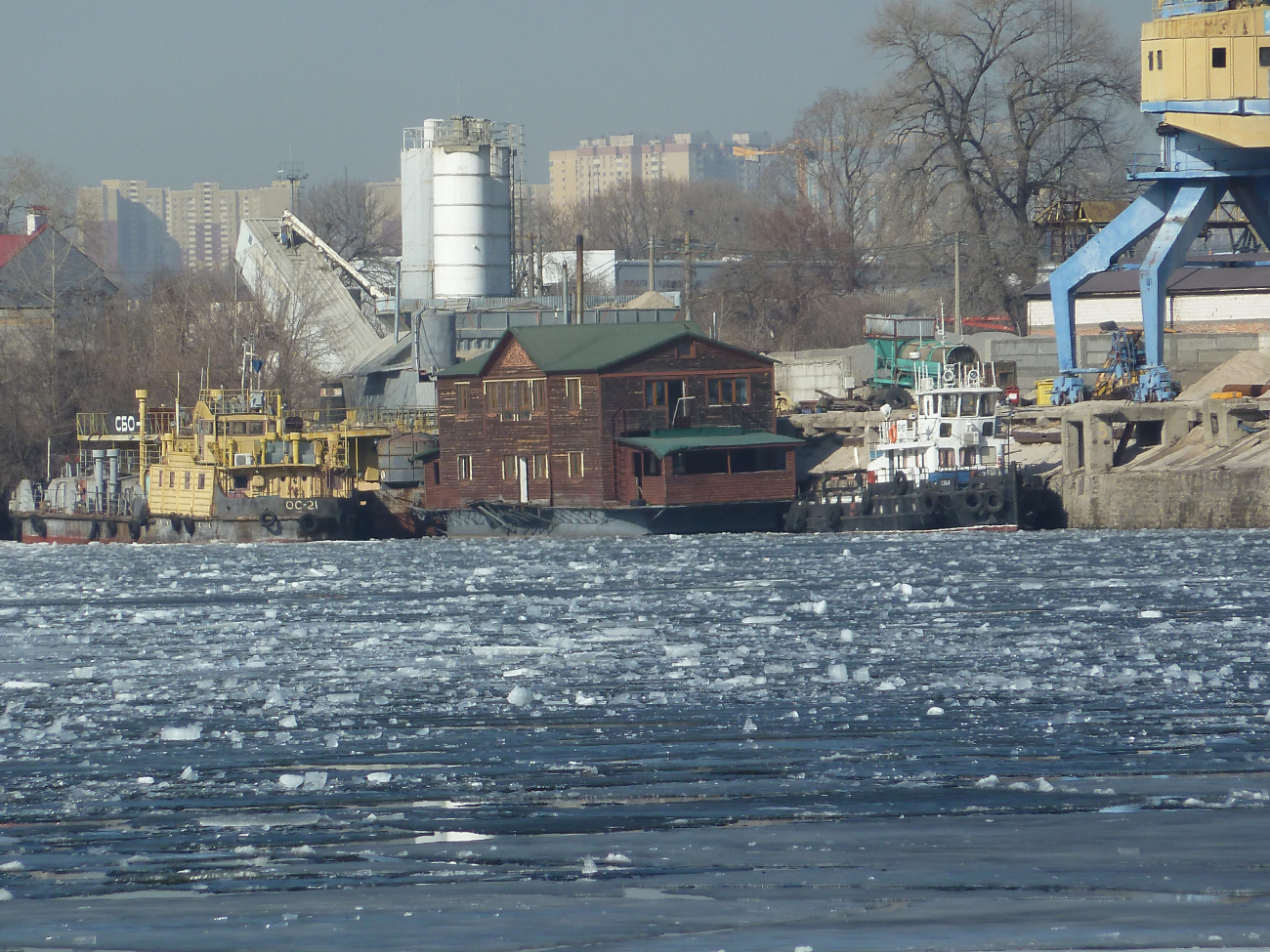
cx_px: 635
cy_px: 476
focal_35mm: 399
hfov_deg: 5.0
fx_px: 14639
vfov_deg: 3.7
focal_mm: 49.2
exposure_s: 1/400
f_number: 4.9
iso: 80
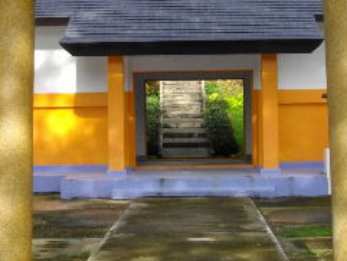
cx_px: 161
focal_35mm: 98
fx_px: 983
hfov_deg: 20.0
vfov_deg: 15.1
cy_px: 89
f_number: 5.5
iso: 100
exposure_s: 1/160
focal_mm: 5.7
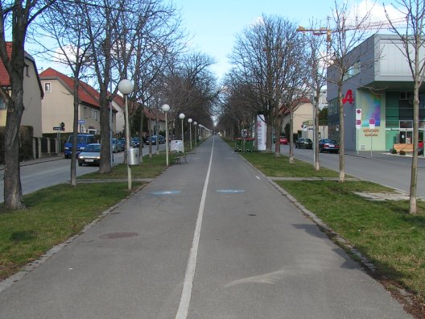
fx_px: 467
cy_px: 160
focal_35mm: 38
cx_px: 212
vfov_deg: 37.7
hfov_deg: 49.0
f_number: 5.6
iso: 50
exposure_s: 1/200
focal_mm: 5.8
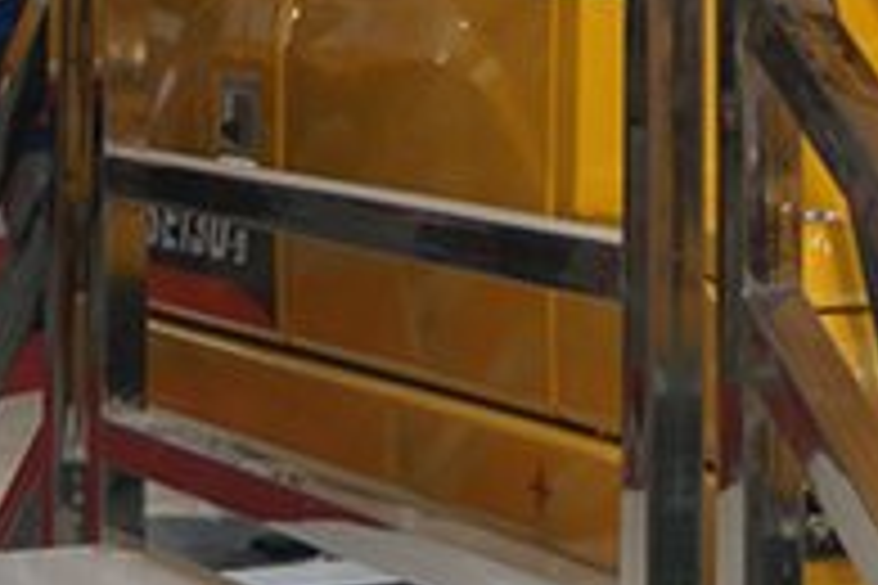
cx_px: 1495
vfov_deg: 9.2
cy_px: -110
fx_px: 3609
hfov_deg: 12.8
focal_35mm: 148
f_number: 4.5
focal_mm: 24
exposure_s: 1/60
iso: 200
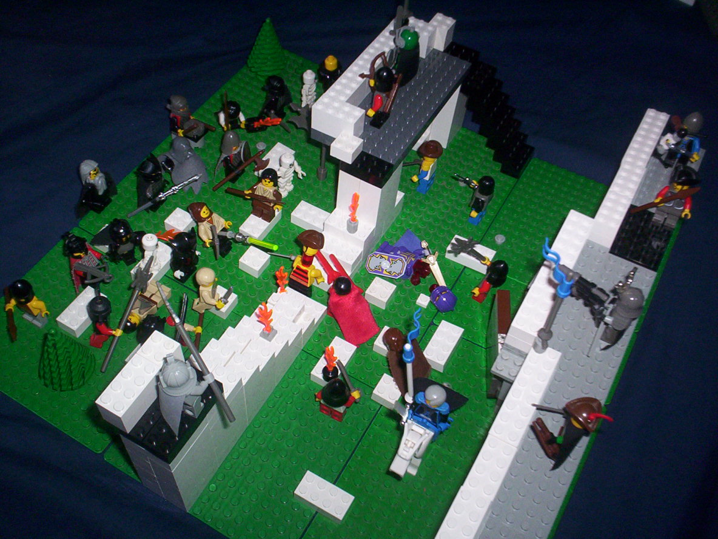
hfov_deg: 49.0
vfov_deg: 37.7
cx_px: 359
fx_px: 788
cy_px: 270
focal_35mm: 38
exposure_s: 1/60
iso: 140
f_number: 4.5
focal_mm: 4.99
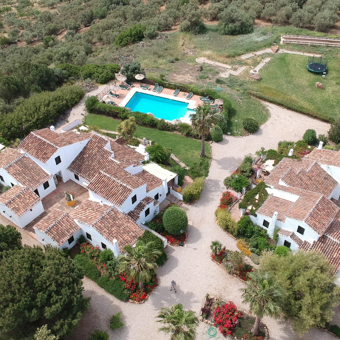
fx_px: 433
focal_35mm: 39
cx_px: 205
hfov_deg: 42.6
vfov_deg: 42.8
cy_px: 161
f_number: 2.6
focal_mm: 4.49
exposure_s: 1/640
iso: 100
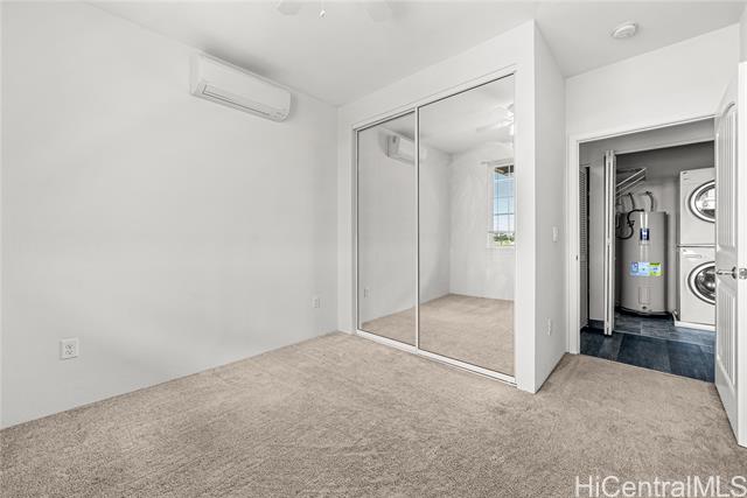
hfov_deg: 104.2
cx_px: 374
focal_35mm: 14
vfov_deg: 81.2
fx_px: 291
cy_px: 249
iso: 400
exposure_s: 1/10
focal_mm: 14
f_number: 8
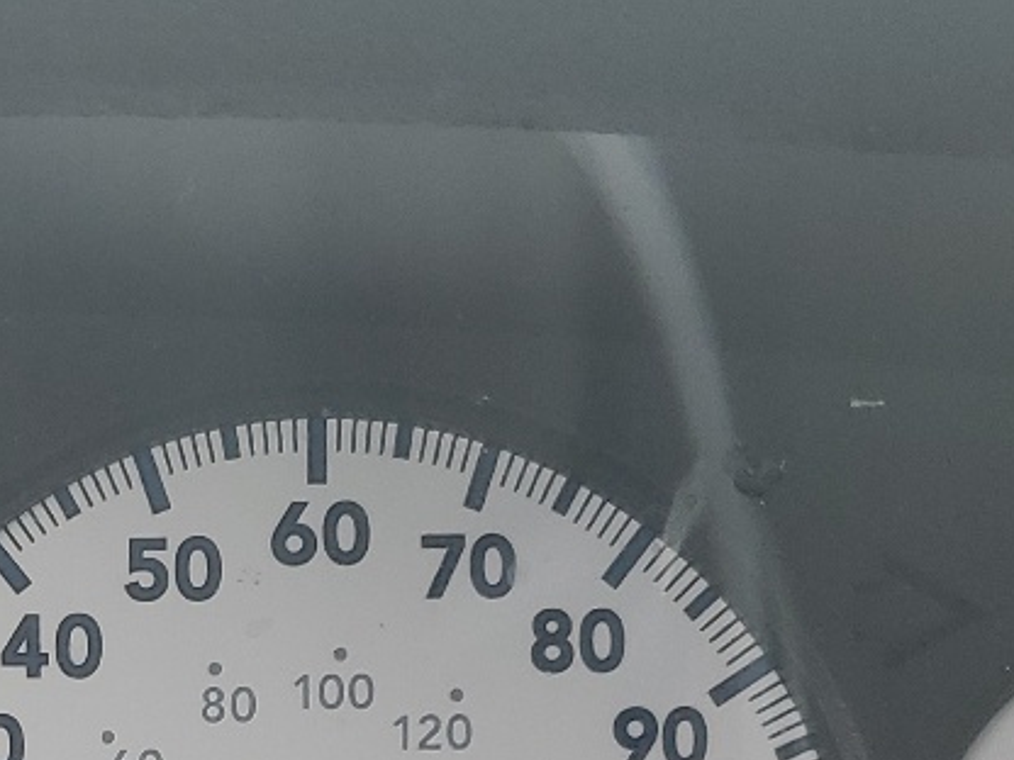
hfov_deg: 18.2
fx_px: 2929
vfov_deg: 14.3
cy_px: 913
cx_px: -324
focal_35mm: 100
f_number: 1.5
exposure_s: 1/135
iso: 50
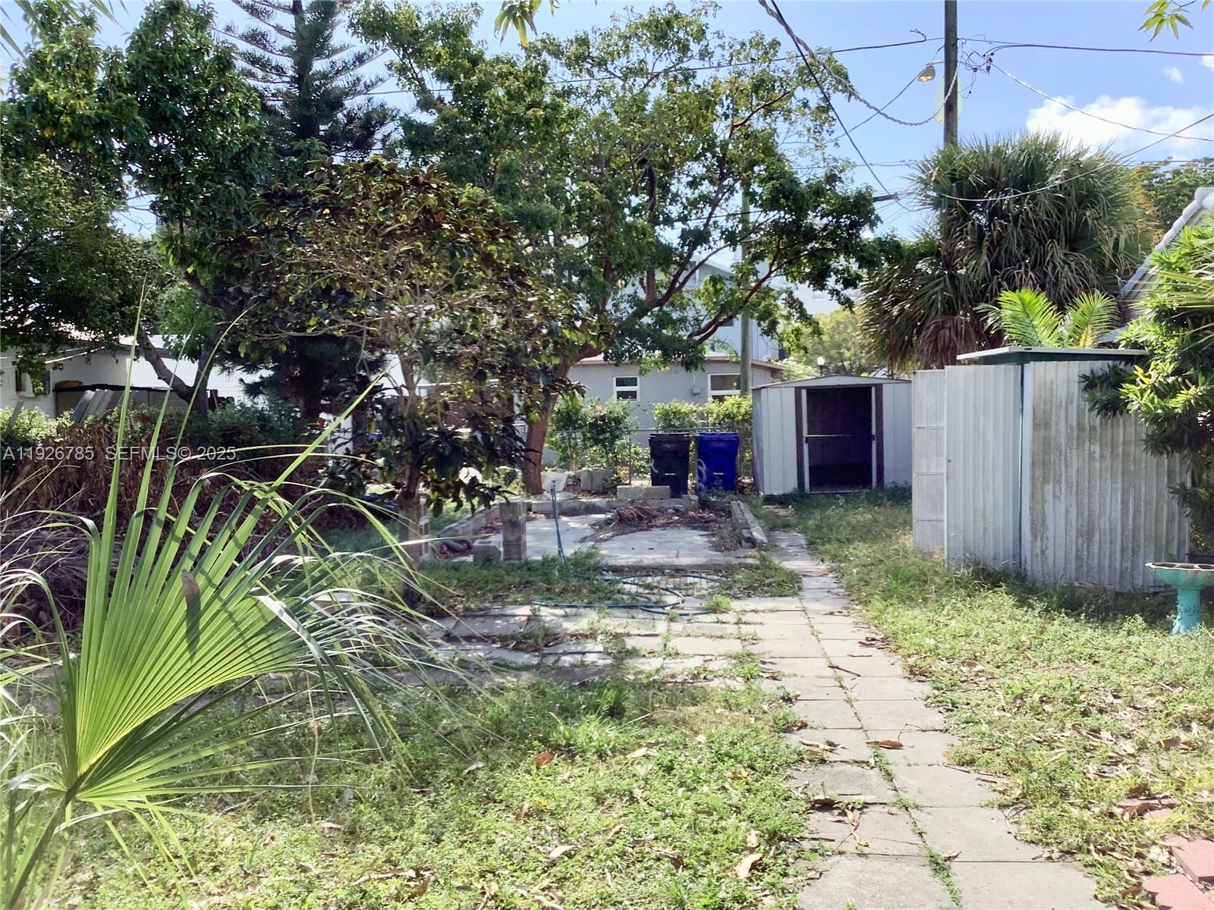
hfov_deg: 58.4
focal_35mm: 31
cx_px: 607
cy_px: 455
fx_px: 1087
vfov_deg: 45.4
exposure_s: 1/384
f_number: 2.4
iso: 25
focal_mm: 3.3
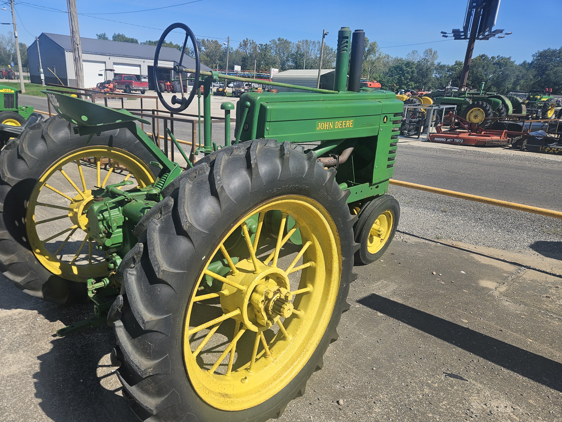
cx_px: 249
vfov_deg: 52.9
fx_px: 422
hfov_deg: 67.1
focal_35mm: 26
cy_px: 236
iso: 25
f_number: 1.8
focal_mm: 5.4
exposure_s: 1/1994
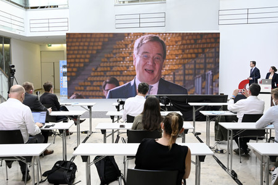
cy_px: 92
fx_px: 270
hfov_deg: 54.5
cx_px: 139
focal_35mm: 35
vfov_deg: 37.8
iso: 3200
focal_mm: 35
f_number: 6.3
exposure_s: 1/400
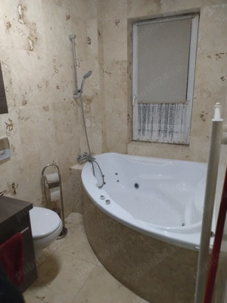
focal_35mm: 25
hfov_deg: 54.8
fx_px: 219
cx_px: 114
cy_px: 152
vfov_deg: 69.4
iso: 841
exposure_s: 1/33.3
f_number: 1.7
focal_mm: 4.71
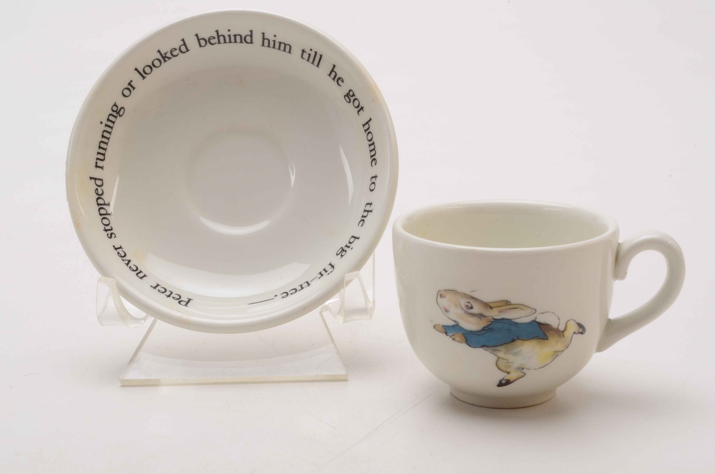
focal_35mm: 72
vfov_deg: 18.8
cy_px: 237
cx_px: 358
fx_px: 1427
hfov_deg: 28.1
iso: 100
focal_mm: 48
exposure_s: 1/160
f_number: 29
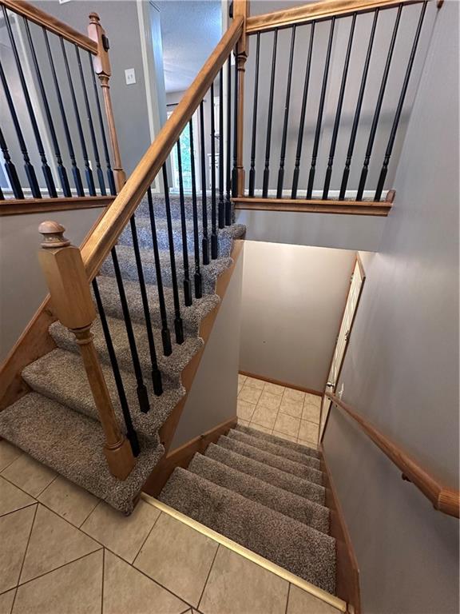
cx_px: 230
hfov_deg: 85.7
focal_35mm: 14
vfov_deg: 102.1
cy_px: 307
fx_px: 248
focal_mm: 2.22
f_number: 2.2
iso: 640
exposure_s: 1/60
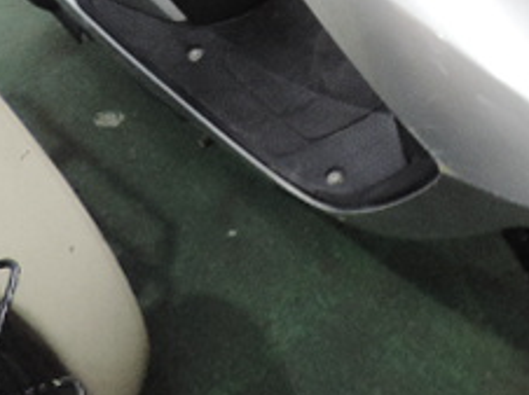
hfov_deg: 28.4
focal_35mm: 68
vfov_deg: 19.9
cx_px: 360
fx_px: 1038
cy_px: -115
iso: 320
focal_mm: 4.3
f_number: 3
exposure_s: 1/30
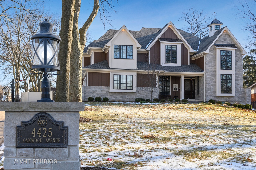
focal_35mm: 40
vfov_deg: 33.3
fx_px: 284
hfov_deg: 48.5
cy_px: 85
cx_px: 128
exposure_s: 1/400
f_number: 8
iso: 400
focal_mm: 40
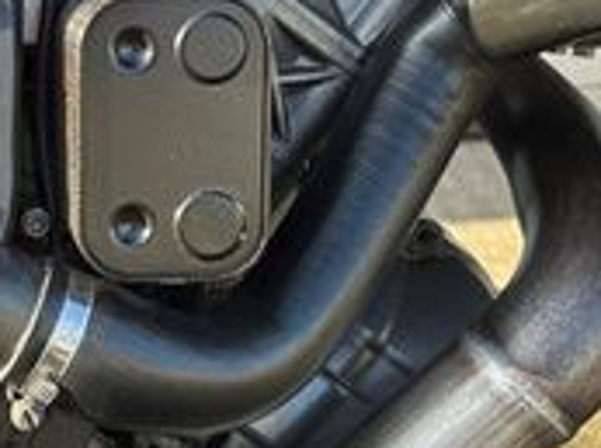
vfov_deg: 16.4
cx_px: -118
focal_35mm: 89
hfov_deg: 20.6
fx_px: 1542
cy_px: 104
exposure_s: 1/331
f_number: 1.78
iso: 80
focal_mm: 6.86
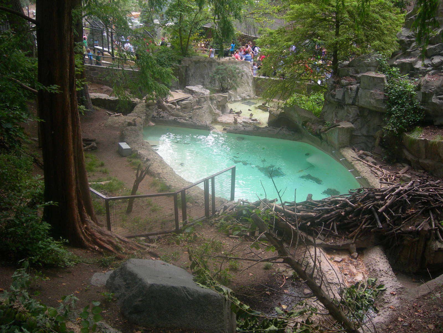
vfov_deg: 37.7
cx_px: 222
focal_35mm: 38
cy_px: 166
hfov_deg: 49.0
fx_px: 486
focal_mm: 7.8
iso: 50
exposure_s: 1/122
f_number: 2.8
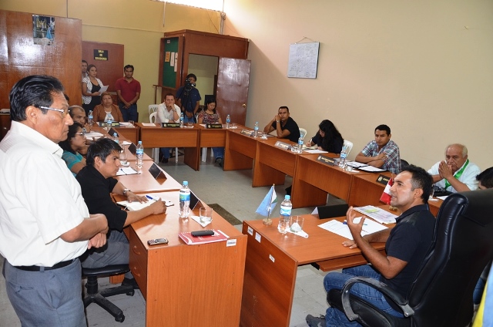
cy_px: 164
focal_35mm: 27
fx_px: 369
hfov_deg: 67.5
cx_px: 246
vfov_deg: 47.7
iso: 500
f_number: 3.5
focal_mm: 18
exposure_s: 1/15
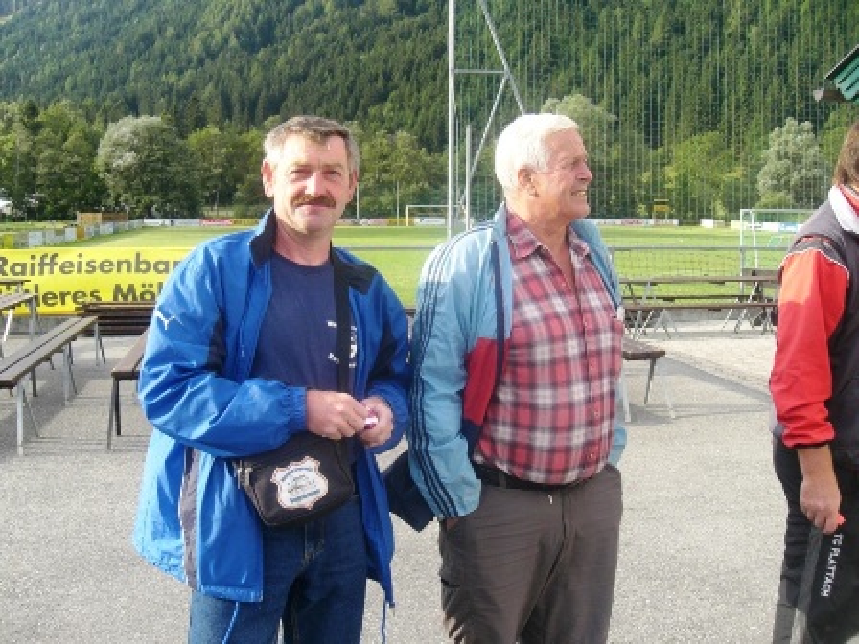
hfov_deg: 49.0
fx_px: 943
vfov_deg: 37.7
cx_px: 430
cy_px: 322
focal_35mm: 38
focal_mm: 6.3
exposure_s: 1/250
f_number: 3.1
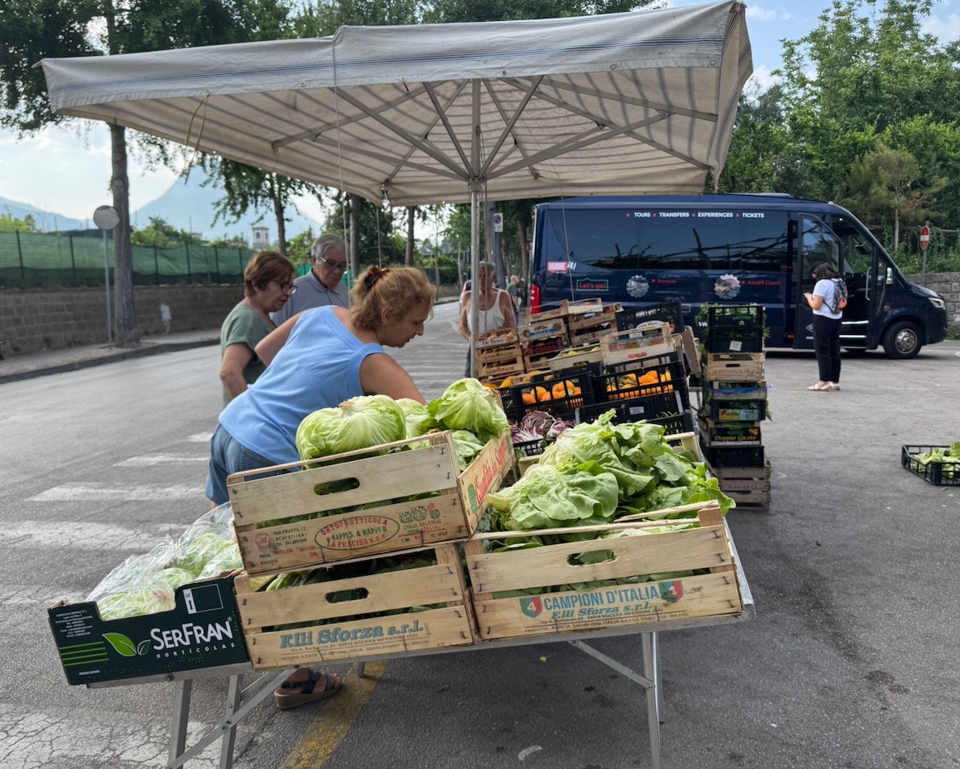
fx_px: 739
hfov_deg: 66.0
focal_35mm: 26
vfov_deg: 55.0
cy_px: 381
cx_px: 450
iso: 80
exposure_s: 1/1094
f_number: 1.78
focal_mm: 6.76
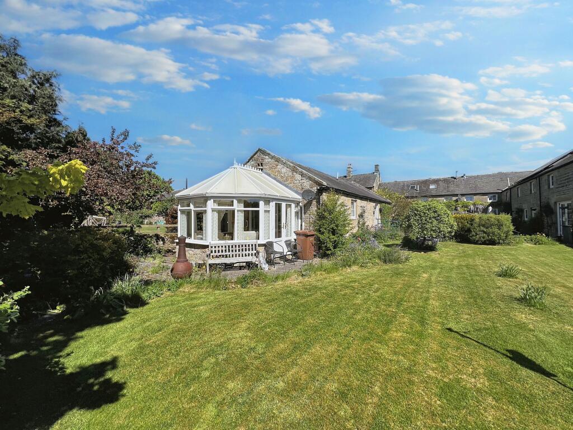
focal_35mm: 13
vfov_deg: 89.9
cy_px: 215
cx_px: 286
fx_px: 215
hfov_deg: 106.2
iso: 32
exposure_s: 1/2370
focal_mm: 1.6
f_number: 1.8
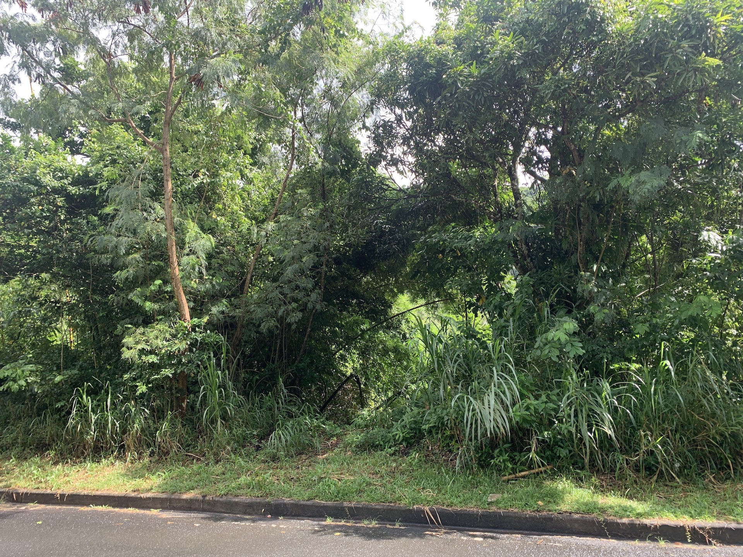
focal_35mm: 26
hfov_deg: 67.3
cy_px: 278
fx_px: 558
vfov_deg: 53.1
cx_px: 372
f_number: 1.8
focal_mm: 4.25
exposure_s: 1/190
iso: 25
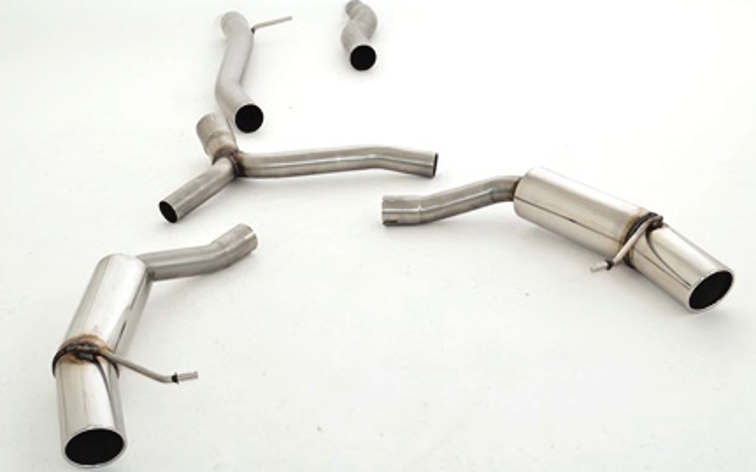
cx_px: 374
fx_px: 1144
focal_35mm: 56
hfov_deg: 36.6
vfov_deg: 23.3
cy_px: 234
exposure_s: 1/200
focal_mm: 35
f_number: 10
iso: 200
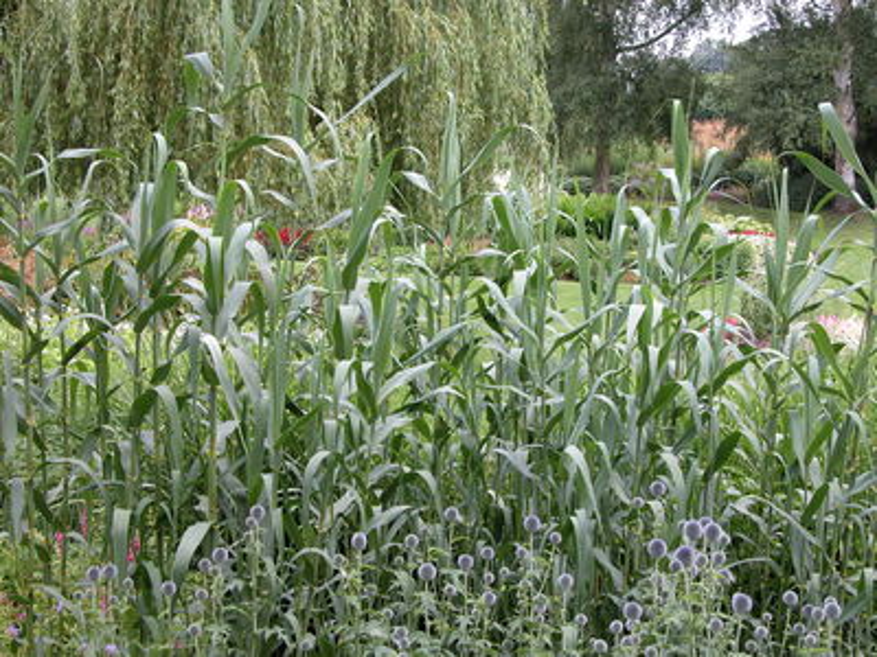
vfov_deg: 22.3
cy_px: 328
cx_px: 438
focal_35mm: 66
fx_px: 1672
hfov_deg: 29.4
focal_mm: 16.8
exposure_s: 1/113
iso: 100
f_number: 4.1
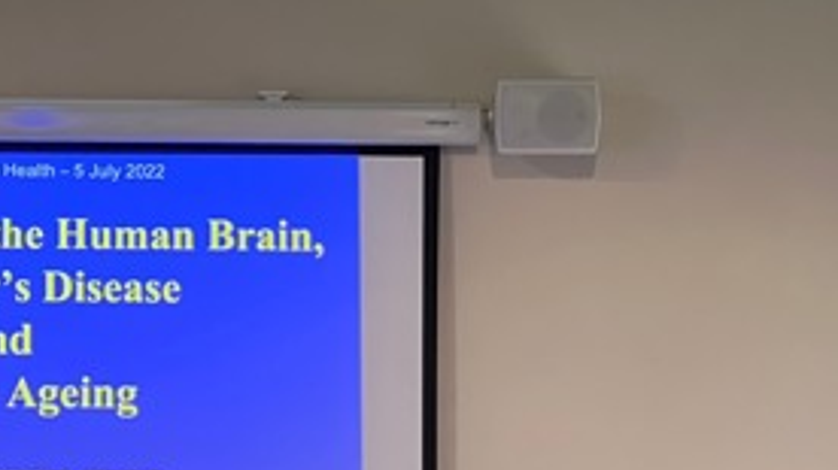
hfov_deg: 10.4
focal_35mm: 207
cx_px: 243
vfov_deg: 5.8
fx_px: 4598
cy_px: 670
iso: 500
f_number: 2.8
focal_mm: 9
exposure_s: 1/50
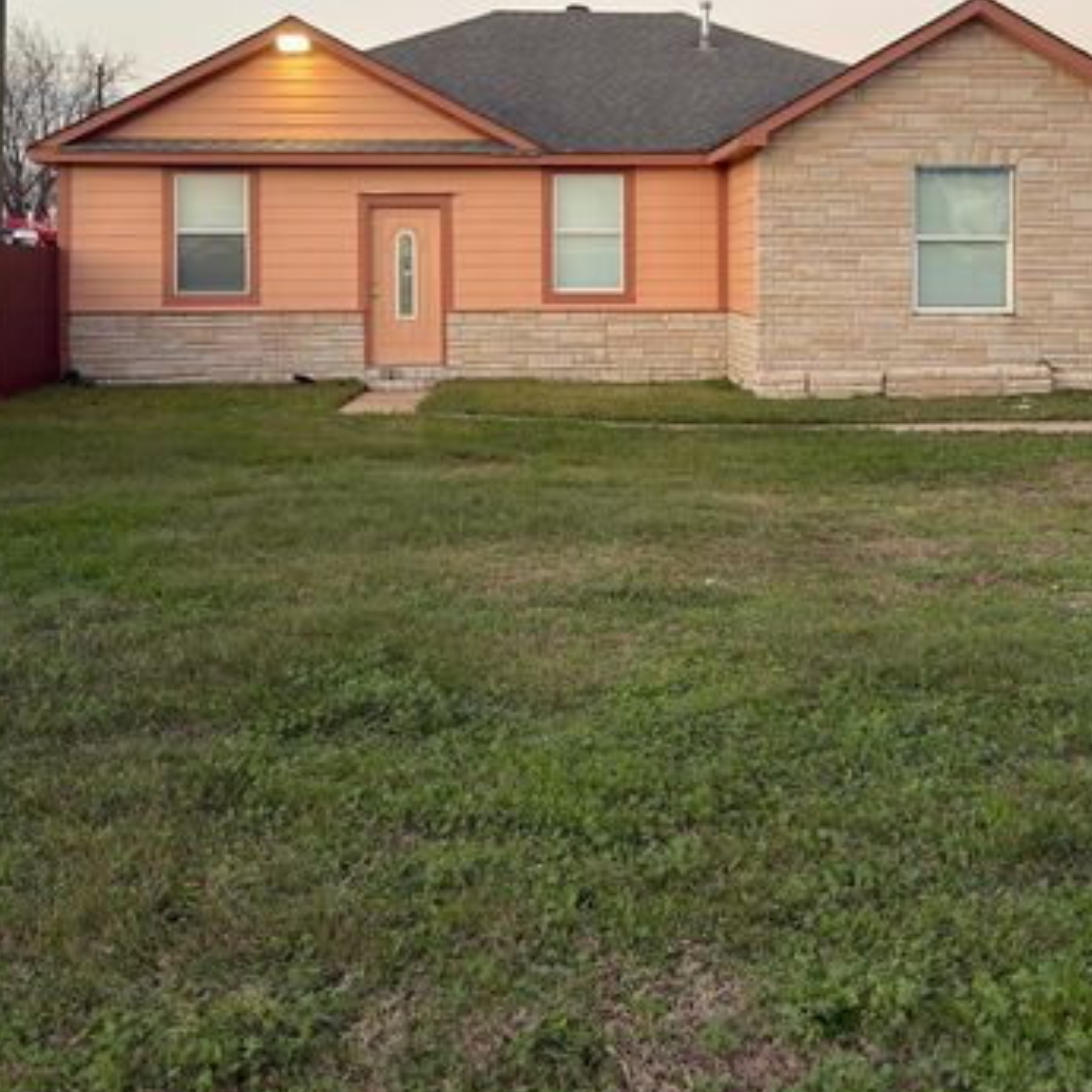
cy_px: 271
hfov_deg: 40.9
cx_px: 598
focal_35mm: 41
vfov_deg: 39.8
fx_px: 1463
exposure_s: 1/60
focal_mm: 6.76
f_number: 1.78
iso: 50
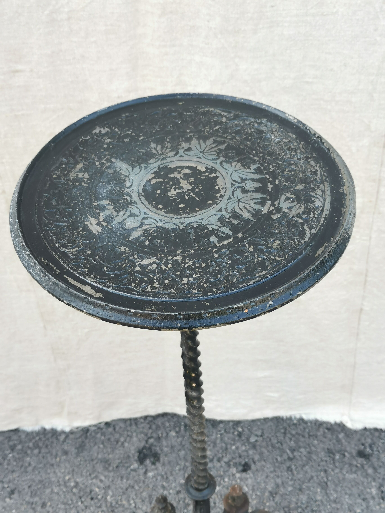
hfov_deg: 27.0
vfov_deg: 35.5
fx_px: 801
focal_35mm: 54
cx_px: 192
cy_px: 256
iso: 50
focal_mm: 5.58
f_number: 1.8
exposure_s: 1/123
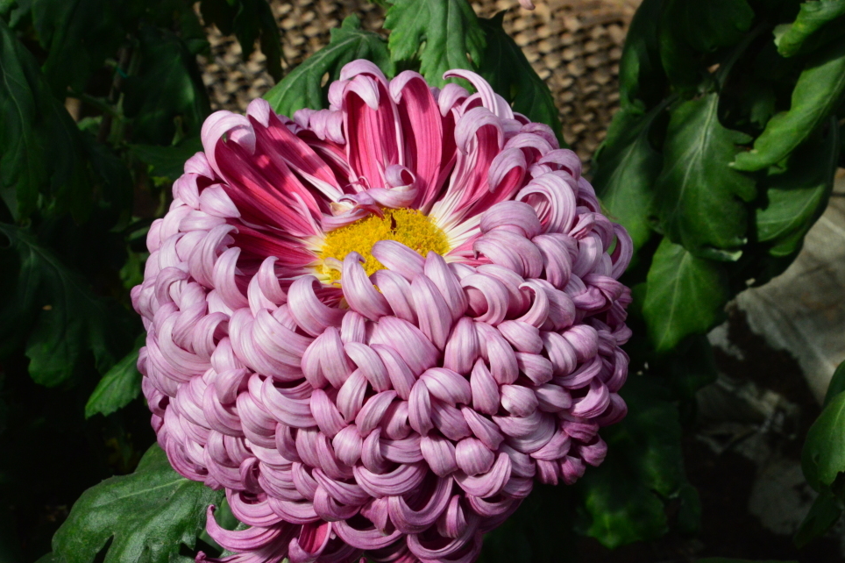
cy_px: 291
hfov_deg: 19.7
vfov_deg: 13.2
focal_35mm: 104
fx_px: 2429
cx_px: 408
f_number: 22
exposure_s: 1/250
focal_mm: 65
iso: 1800
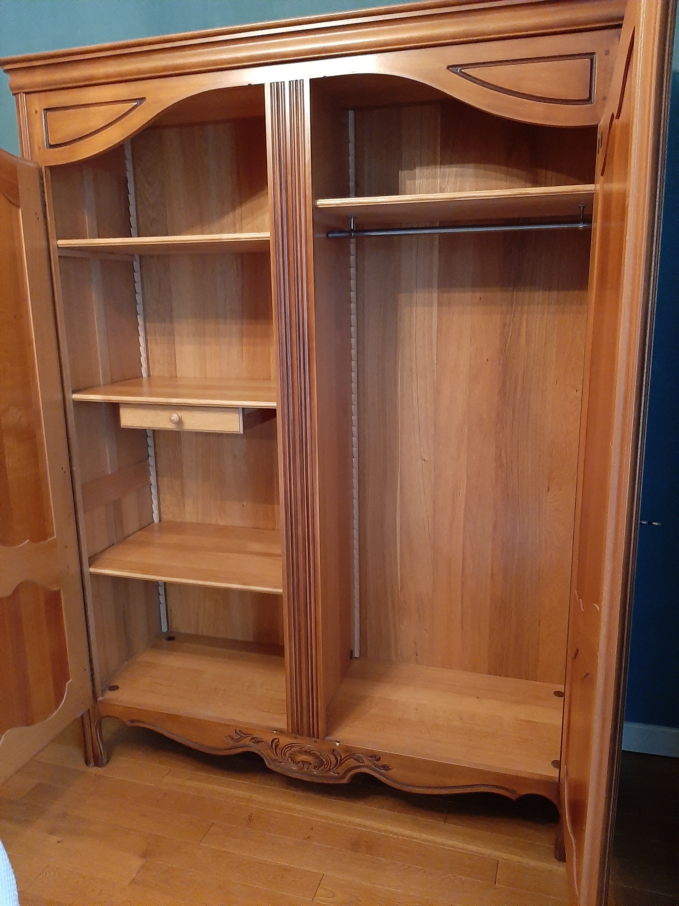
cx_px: 340
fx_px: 680
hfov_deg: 53.1
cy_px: 453
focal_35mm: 26
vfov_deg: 67.3
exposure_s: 1/20
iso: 400
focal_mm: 3.93
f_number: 1.7
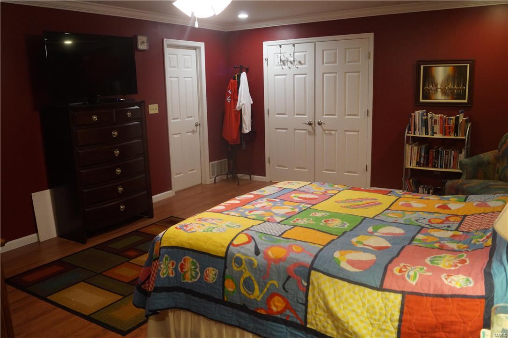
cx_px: 254
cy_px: 169
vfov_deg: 43.5
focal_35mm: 30
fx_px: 423
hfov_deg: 62.0
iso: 1600
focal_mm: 20
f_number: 4
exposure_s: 1/60
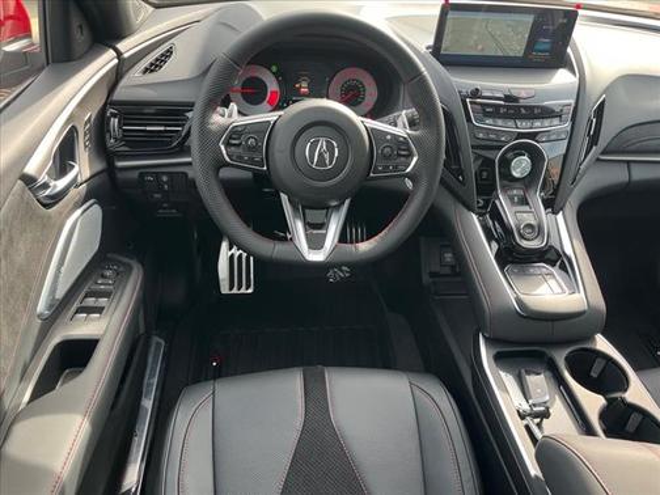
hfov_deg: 67.3
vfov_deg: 53.1
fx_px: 496
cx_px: 330
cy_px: 248
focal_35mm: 26
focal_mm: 5.1
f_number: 1.6
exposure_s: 1/127
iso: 40
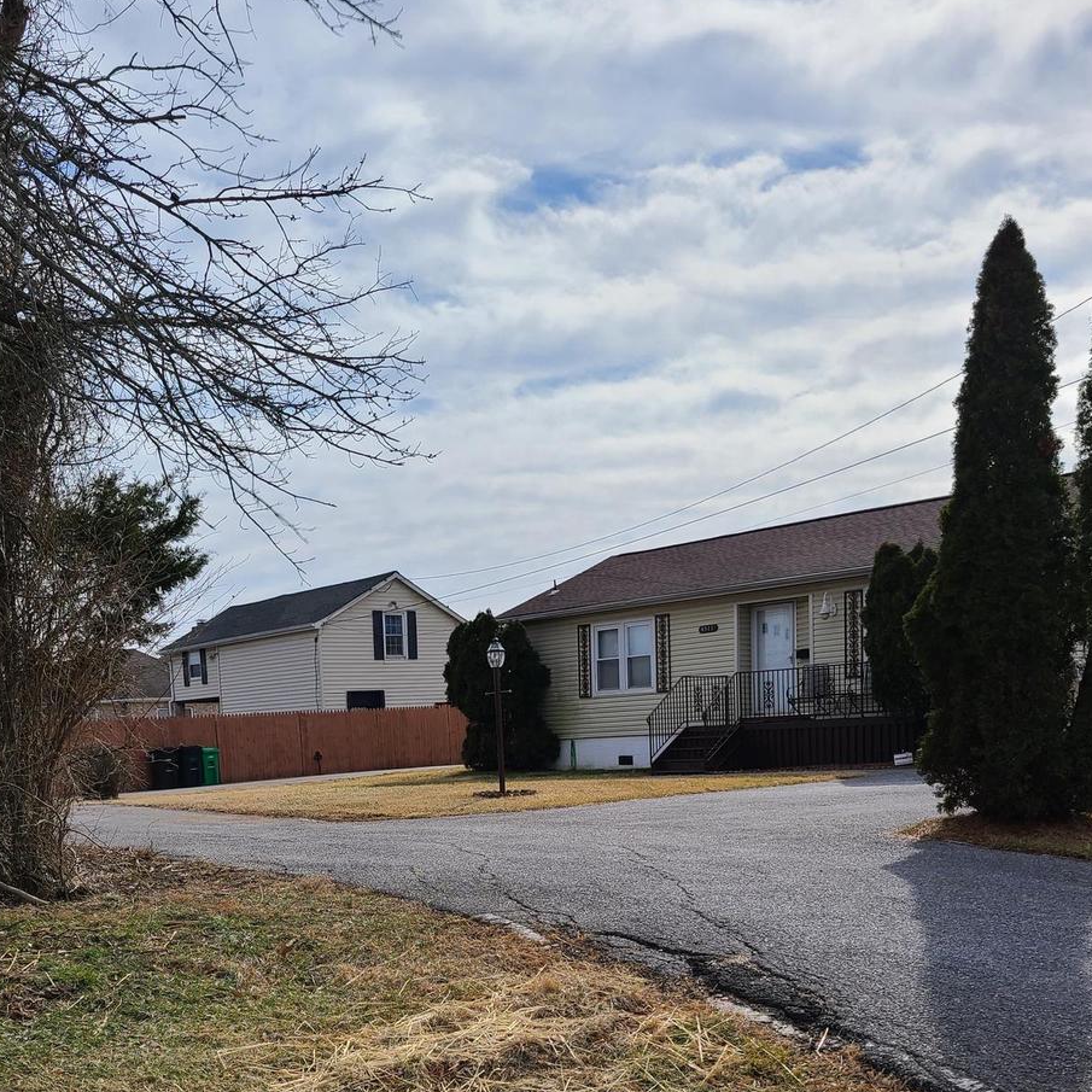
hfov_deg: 42.7
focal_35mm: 39
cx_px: 468
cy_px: 882
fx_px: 1392
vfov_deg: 40.9
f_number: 1.8
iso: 40
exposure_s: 1/3935
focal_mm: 5.4
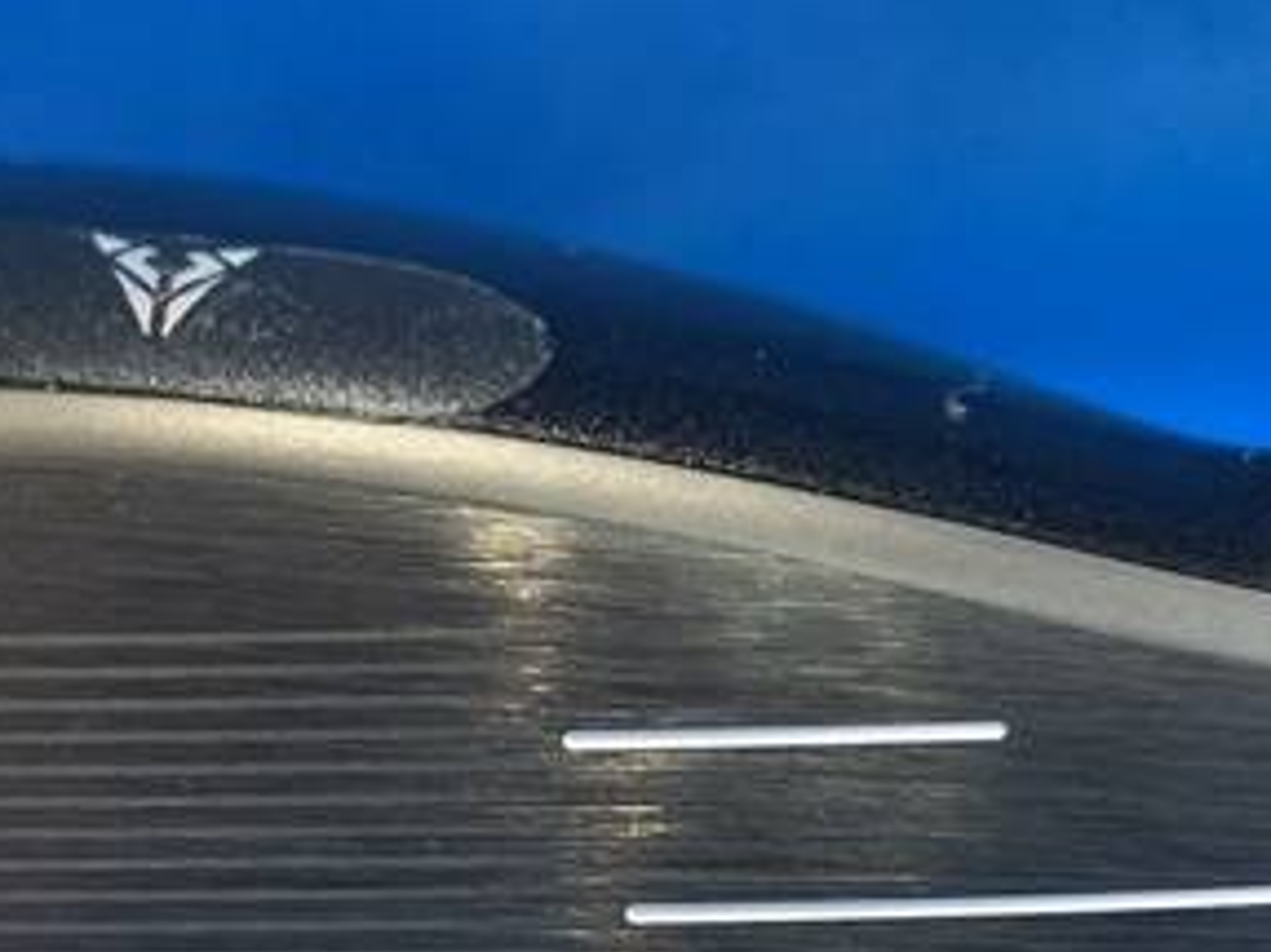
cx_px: 257
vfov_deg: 24.6
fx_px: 2129
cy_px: 837
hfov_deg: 32.4
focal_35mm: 58
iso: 400
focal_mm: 4.25
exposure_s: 1/40
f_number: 1.8
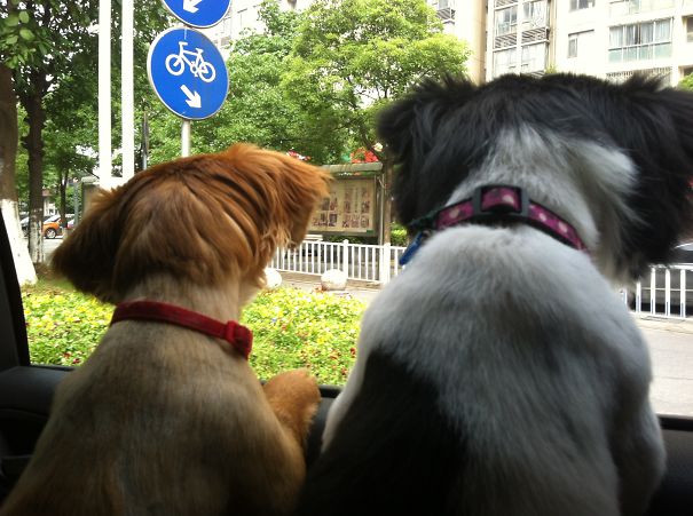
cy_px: 258
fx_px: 699
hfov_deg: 52.7
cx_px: 346
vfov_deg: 40.6
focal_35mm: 35
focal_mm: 3.85
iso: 80
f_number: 2.8
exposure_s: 1/170
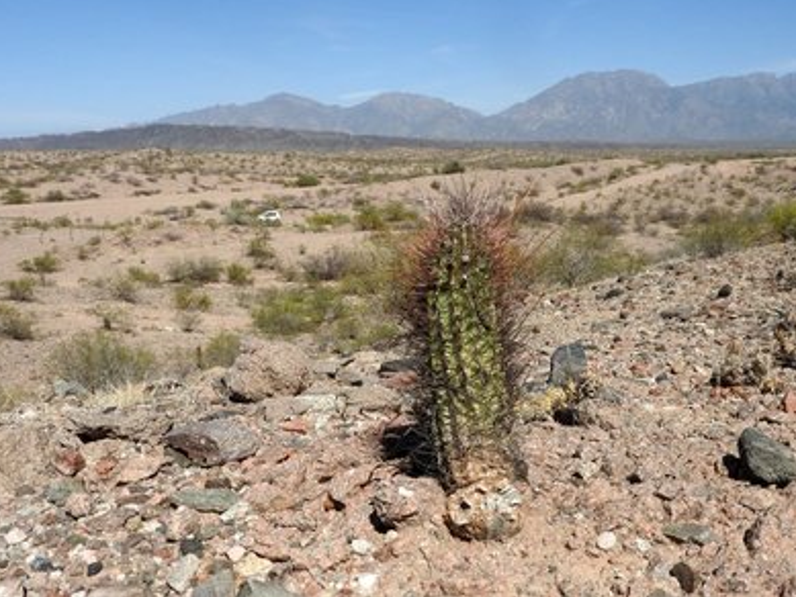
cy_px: 292
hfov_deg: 51.3
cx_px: 399
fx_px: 828
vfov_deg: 39.7
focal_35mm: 36
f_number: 3.8
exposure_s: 1/1600
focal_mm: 6.3
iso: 100
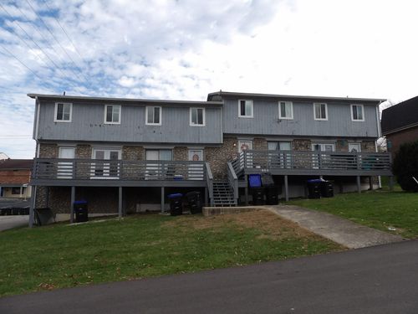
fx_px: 290
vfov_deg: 56.8
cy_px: 157
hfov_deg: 71.6
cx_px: 209
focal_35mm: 24
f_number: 3.2
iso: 100
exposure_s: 1/622
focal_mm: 4.3
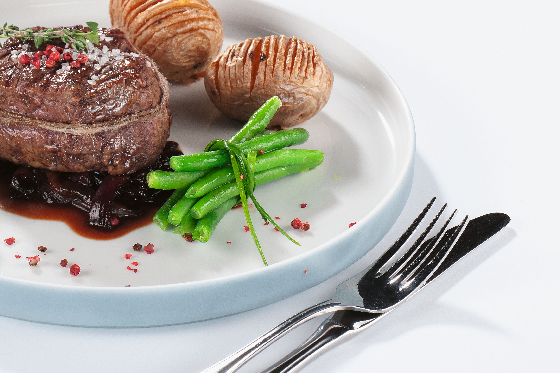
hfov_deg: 9.6
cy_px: 104
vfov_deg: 6.4
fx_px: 3329
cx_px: 104
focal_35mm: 214
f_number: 14
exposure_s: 1/160
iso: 50
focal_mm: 122
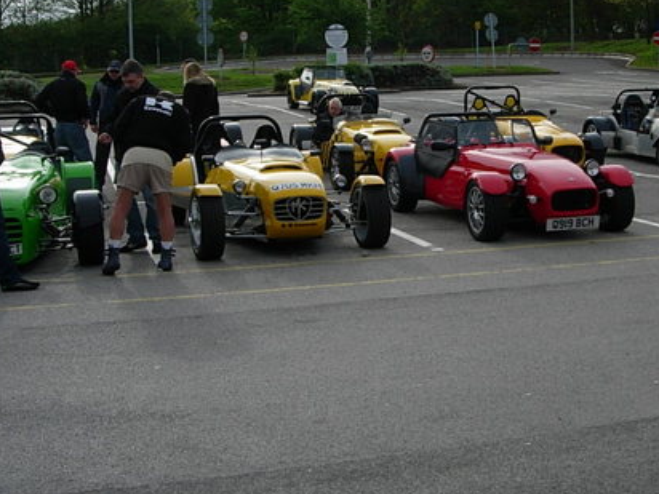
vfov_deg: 24.5
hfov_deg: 32.5
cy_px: 120
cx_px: 419
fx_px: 1123
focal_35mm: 59
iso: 64
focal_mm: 7.8
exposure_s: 1/575
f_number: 4.8
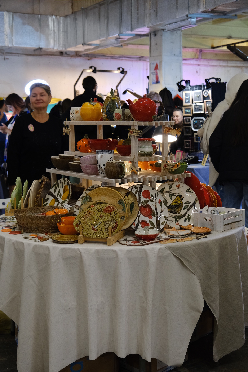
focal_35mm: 49
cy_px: 186
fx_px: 506
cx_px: 124
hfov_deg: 27.5
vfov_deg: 40.3
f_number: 4
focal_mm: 32.5
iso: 2000
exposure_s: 1/60
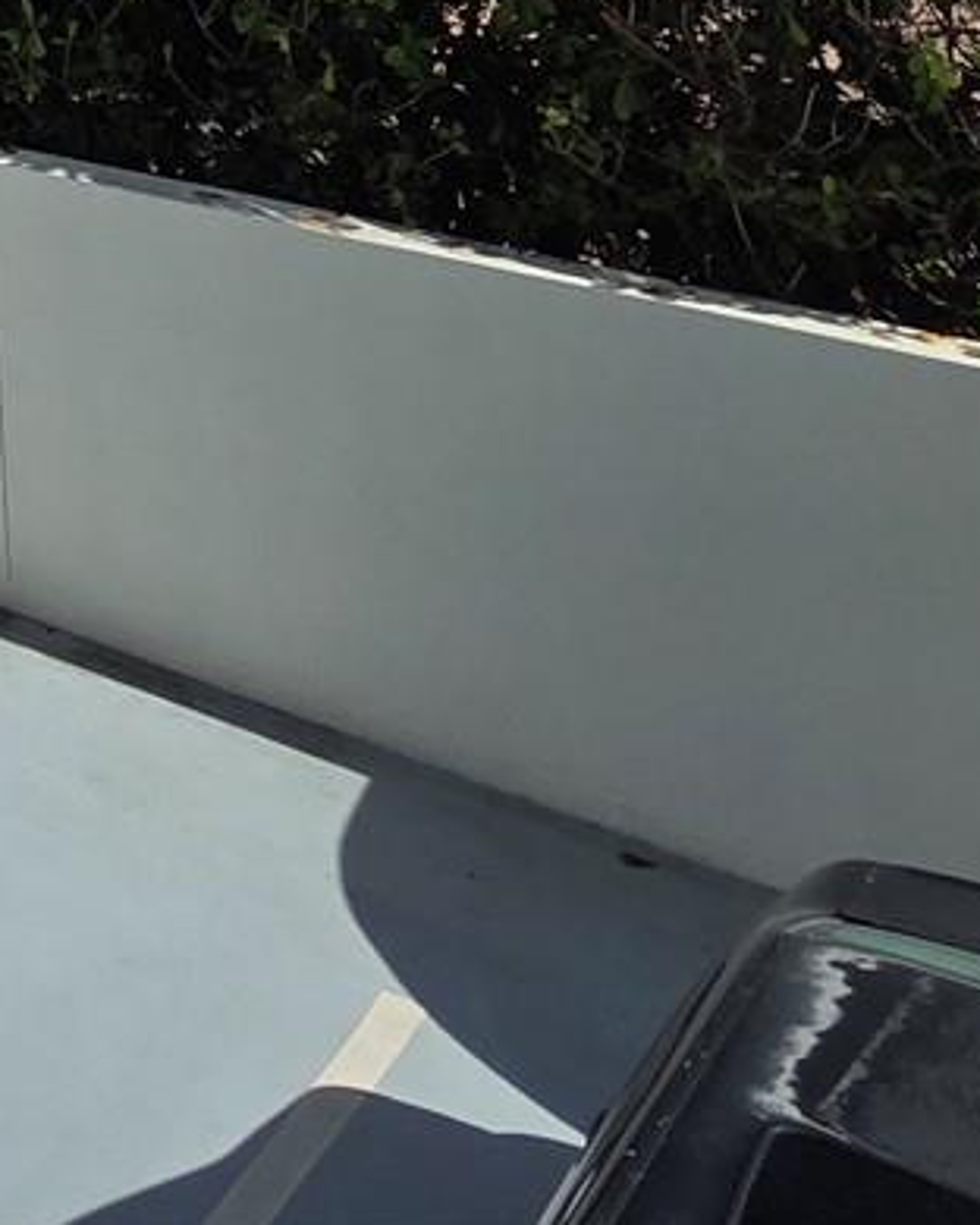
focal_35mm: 52
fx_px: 1885
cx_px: -933
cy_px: -650
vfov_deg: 25.8
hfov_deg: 19.1
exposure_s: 1/3203
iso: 50
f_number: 2.2
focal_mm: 2.2
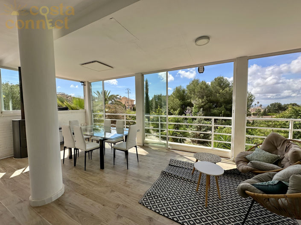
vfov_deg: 85.6
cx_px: 150
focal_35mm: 14
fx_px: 122
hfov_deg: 102.1
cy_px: 112
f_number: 2.2
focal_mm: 2.22
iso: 50
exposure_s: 1/1795
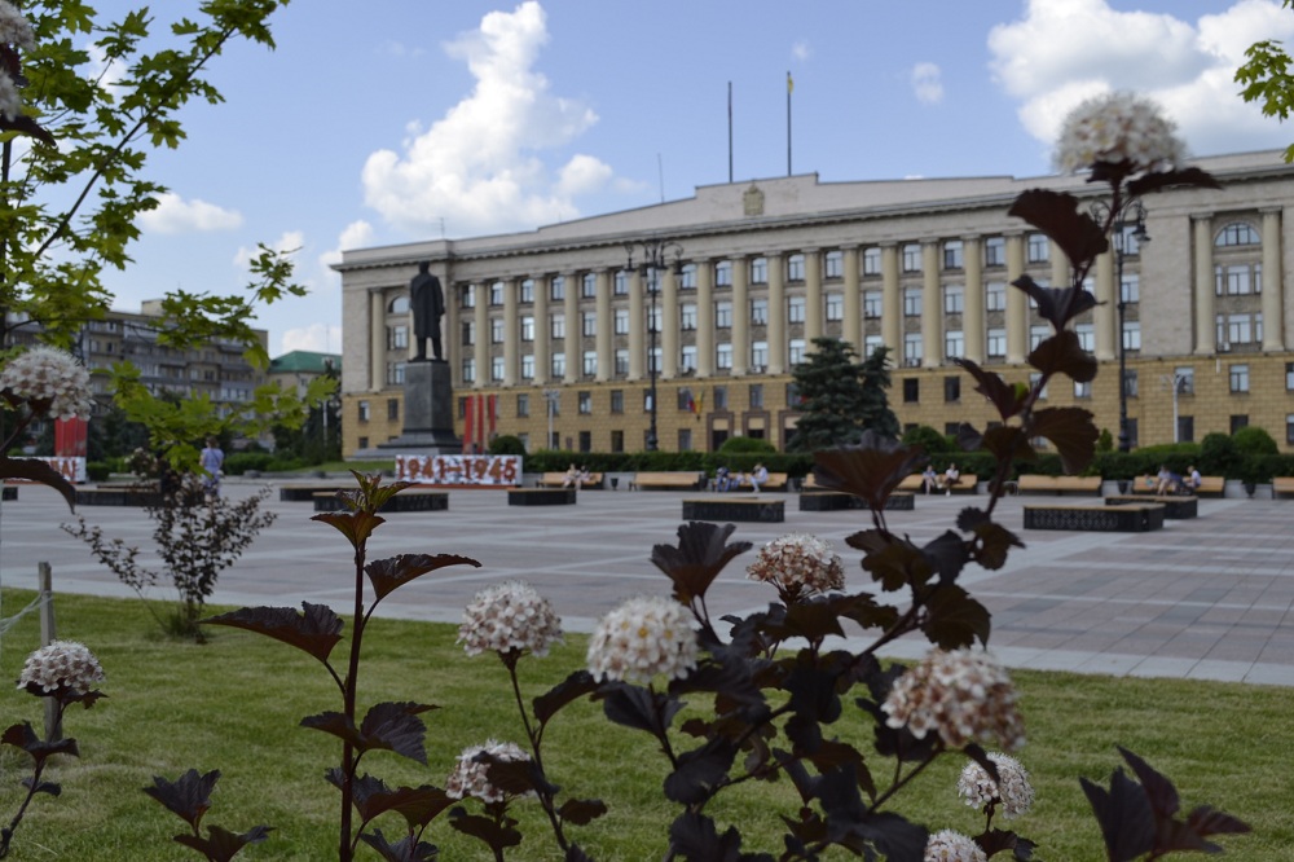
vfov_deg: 36.8
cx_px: 647
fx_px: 1294
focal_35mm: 36
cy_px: 431
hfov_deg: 53.1
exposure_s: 1/200
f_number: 7.1
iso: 100
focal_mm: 24
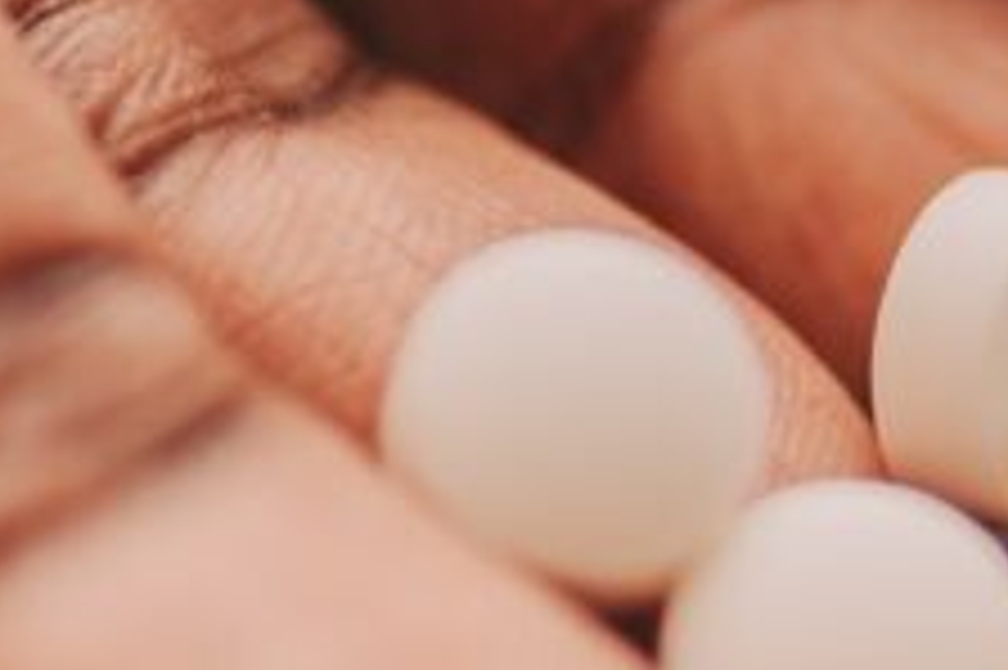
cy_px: 344
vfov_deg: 3.0
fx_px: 12814
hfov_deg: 4.5
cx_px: 1341
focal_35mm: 458
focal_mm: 100
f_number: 3.8
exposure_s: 1/40
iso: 200
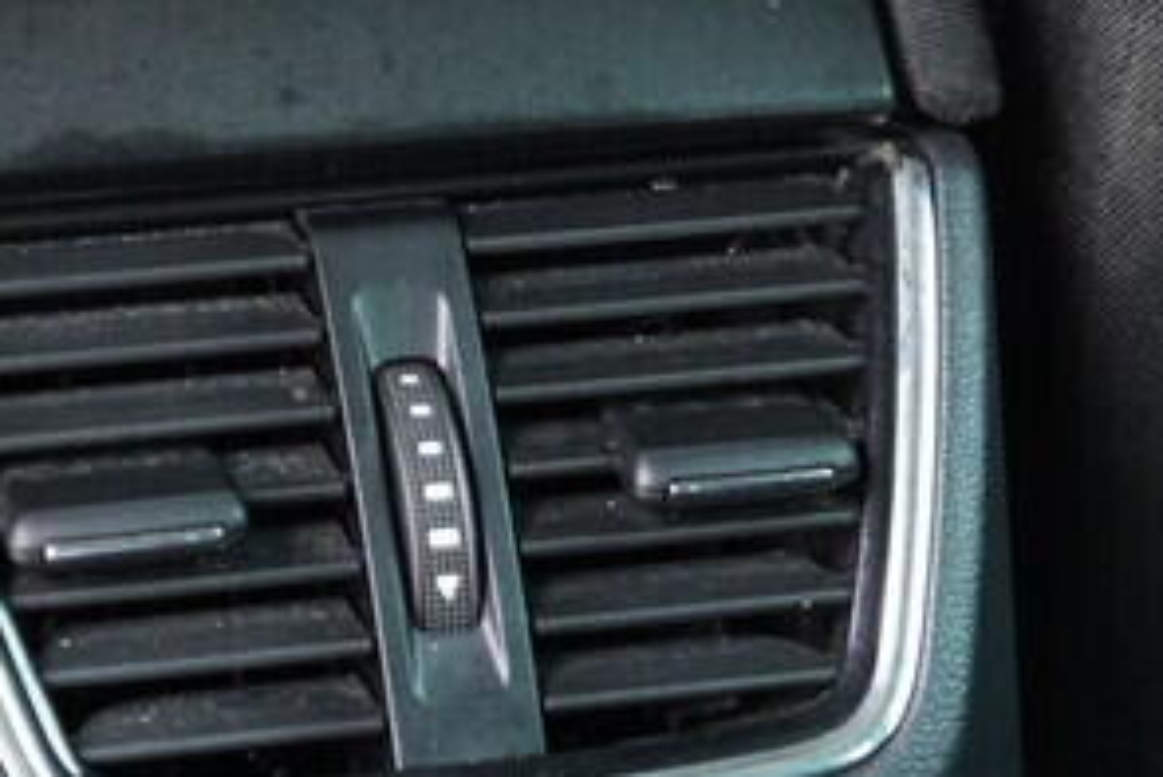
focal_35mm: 125
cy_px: 901
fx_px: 4040
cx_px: 311
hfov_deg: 16.3
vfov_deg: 10.8
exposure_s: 1/40
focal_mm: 24
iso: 1250
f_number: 2.8
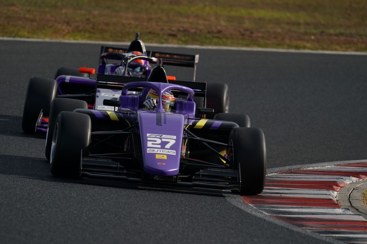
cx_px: 184
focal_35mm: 600
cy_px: 122
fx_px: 6116
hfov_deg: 3.4
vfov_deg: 2.3
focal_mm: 600
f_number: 8
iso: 200
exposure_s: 1/800
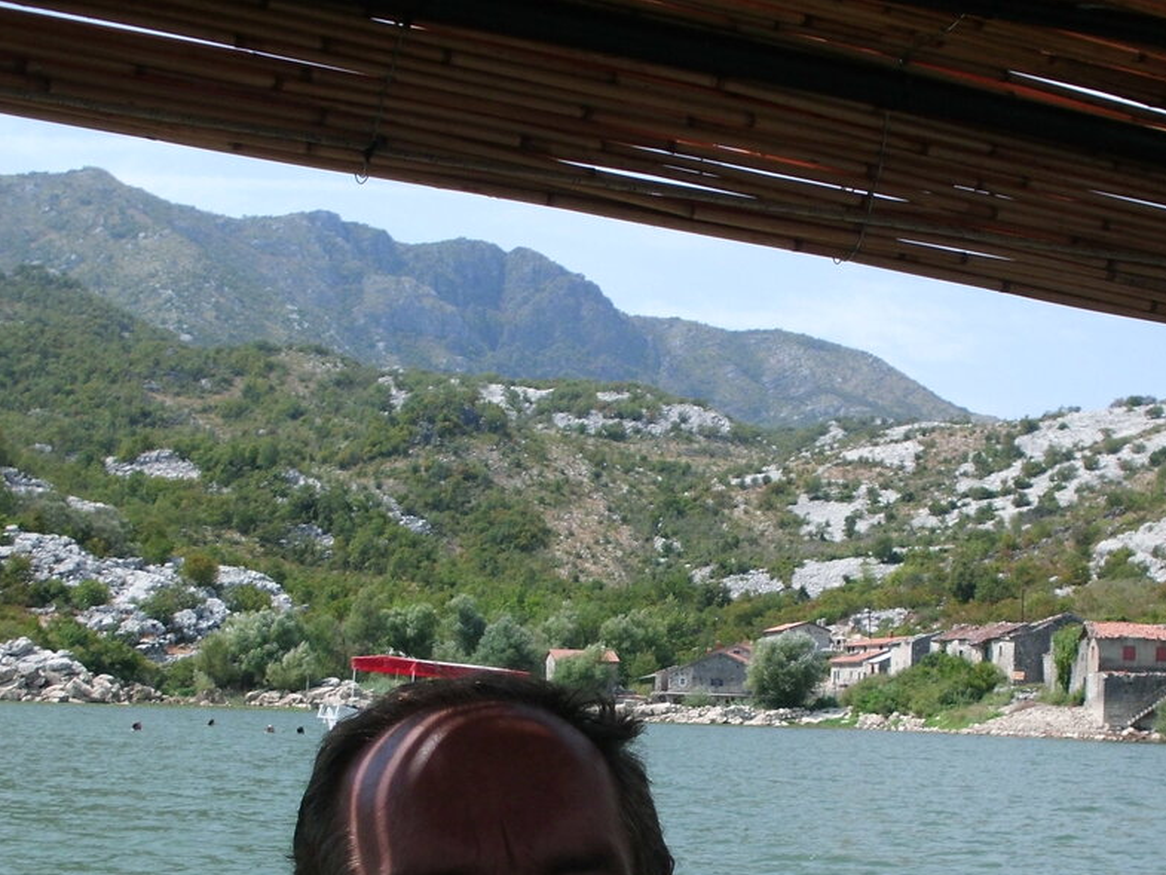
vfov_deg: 26.2
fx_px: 1853
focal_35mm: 55
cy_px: 657
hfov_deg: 34.9
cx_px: 665
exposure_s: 1/160
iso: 64
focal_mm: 6.3
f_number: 7.3
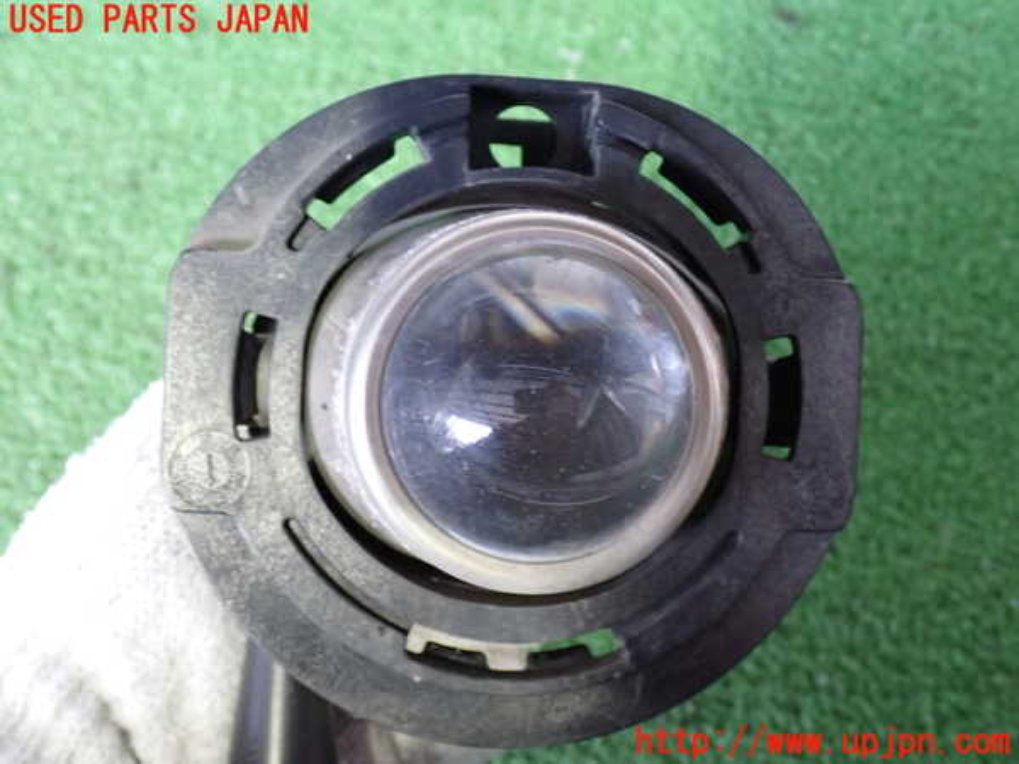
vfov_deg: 32.9
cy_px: 382
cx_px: 510
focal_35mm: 44
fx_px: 1295
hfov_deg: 42.9
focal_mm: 7.84
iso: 800
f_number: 2.9
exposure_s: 1/25
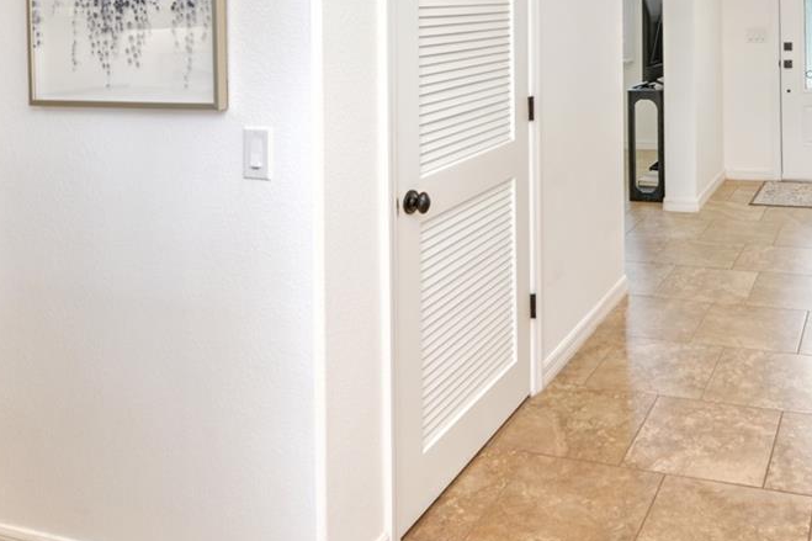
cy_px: 0
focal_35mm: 34
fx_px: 767
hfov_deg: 52.1
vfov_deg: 35.2
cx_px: 656
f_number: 8
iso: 100
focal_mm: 14
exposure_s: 1/5
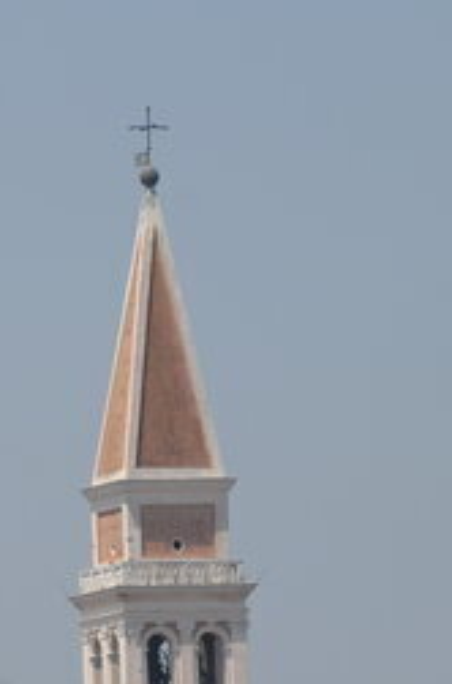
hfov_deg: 2.6
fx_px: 9790
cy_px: 891
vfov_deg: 4.0
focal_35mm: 517
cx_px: -155
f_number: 6.3
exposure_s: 1/500
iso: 100
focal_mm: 120
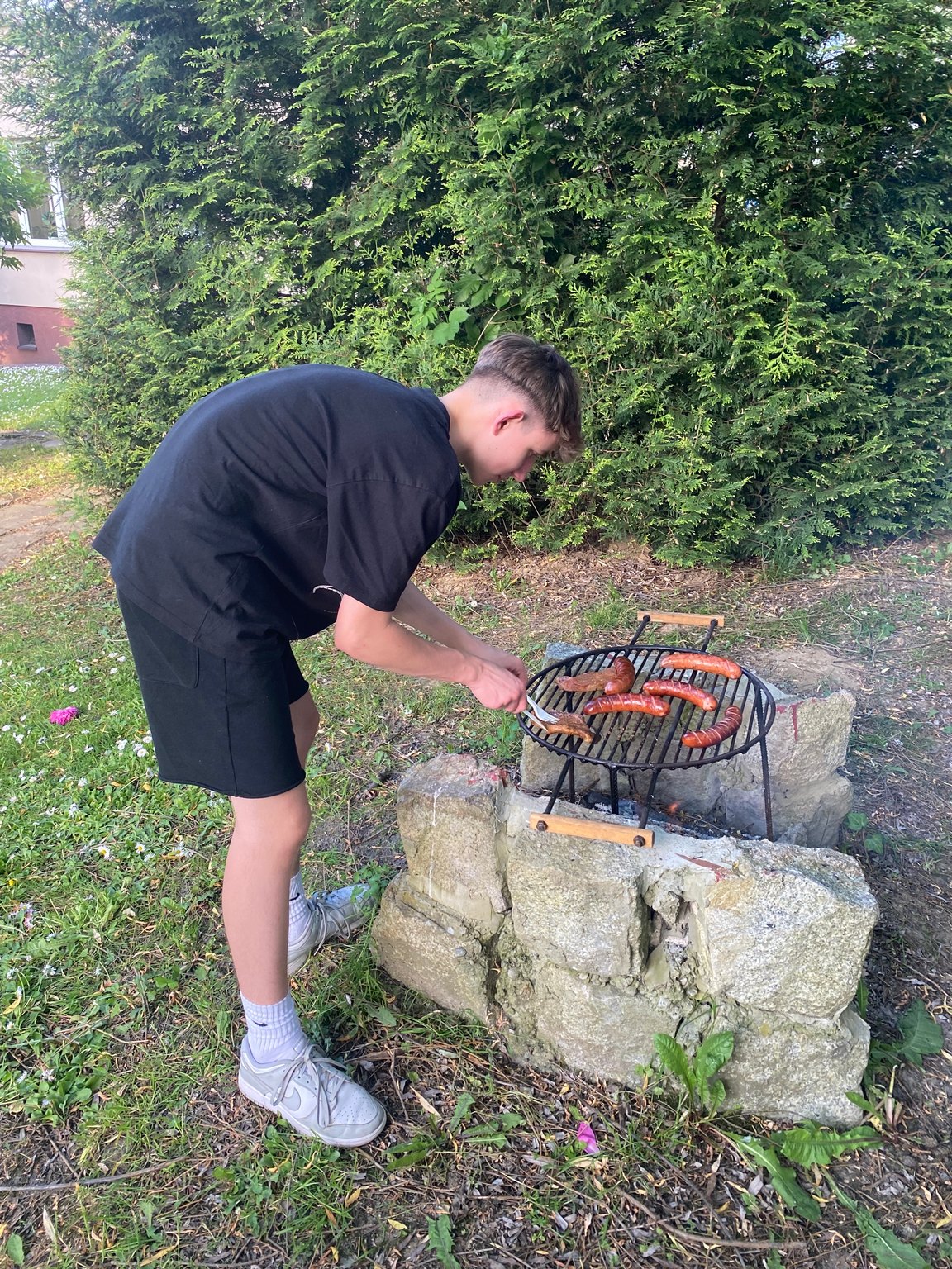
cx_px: 476
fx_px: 953
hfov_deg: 53.1
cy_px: 634
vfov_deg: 67.3
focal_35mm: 26
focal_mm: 4.25
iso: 125
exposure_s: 1/119
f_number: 1.8
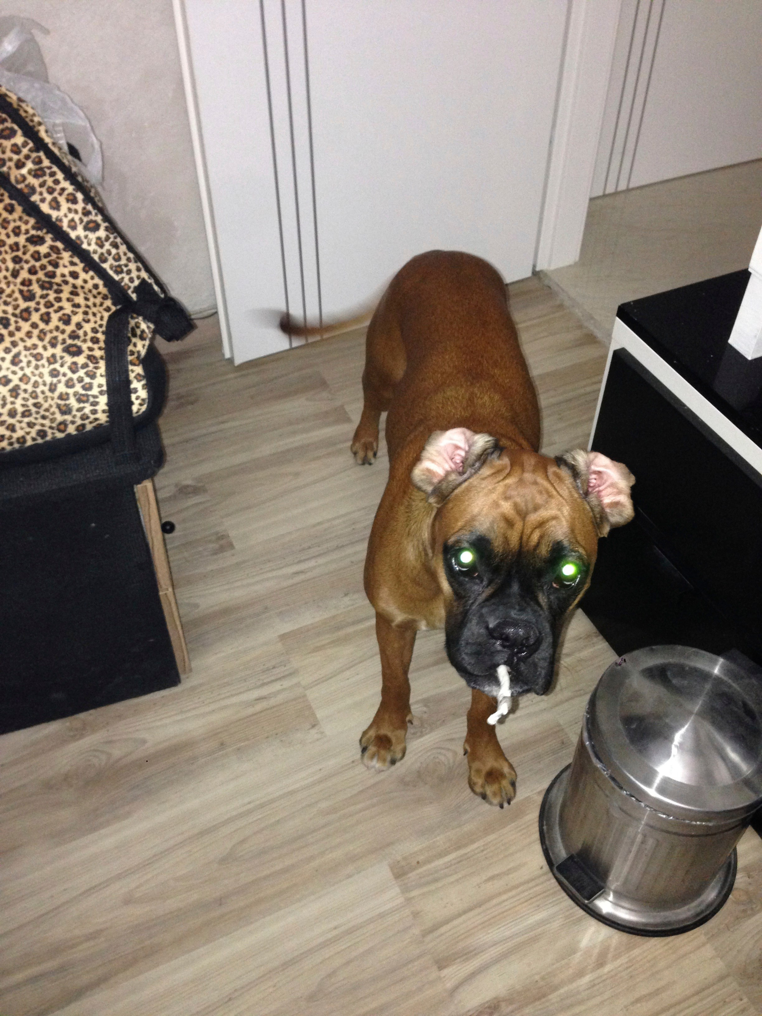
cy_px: 508
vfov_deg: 55.4
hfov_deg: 42.9
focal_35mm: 33
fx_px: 969
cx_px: 381
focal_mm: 4.12
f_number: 2.4
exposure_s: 1/16
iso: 250
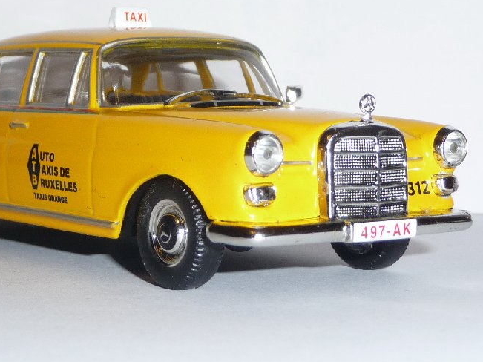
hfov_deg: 18.3
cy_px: 121
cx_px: 174
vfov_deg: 13.8
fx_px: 1493
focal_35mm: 107
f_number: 4.2
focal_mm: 8.5
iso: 100
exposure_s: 1/30
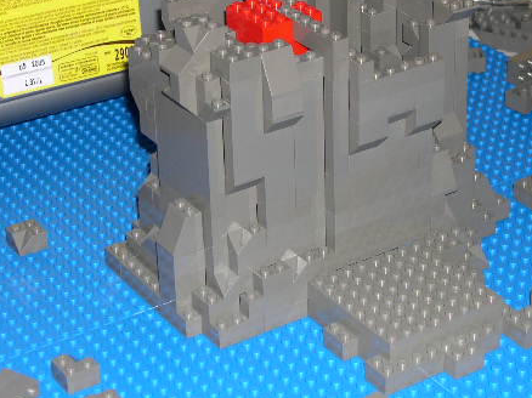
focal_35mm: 98
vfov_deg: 15.1
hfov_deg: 20.0
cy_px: 169
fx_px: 1505
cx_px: 307
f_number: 3.7
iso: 100
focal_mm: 14.2
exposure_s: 1/60
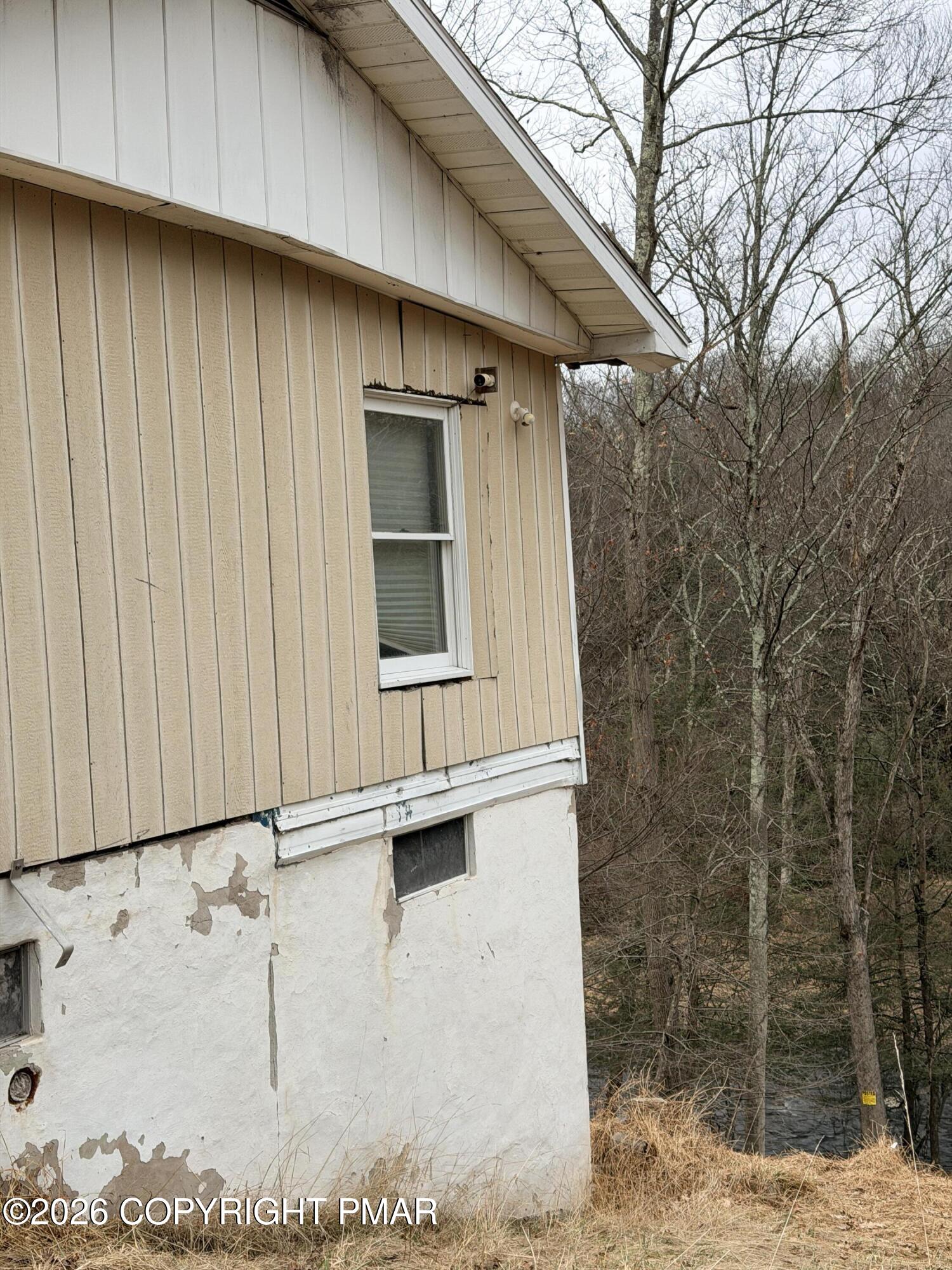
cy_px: 635
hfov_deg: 30.3
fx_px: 1760
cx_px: 476
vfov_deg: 39.7
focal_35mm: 48
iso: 64
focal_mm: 6.76
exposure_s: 1/895
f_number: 1.78
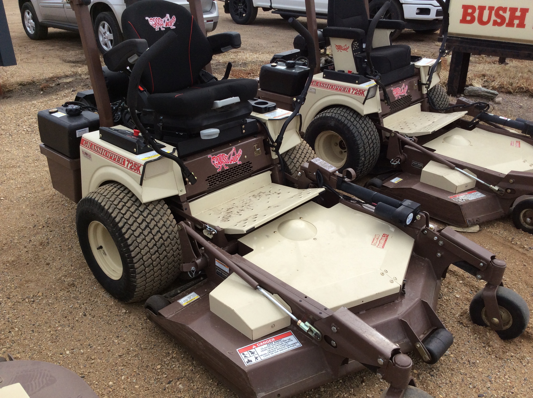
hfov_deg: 56.9
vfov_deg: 44.1
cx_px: 266
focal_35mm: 32
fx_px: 492
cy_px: 199
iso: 32
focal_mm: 3.3
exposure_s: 1/1362
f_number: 2.4
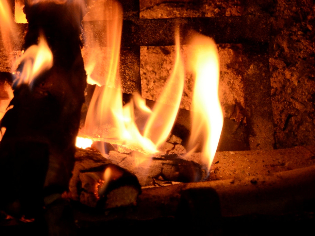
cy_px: 64
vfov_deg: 5.2
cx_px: -32
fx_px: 2613
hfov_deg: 6.9
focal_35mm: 287
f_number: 5.3
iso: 800
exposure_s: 1/30
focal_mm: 75
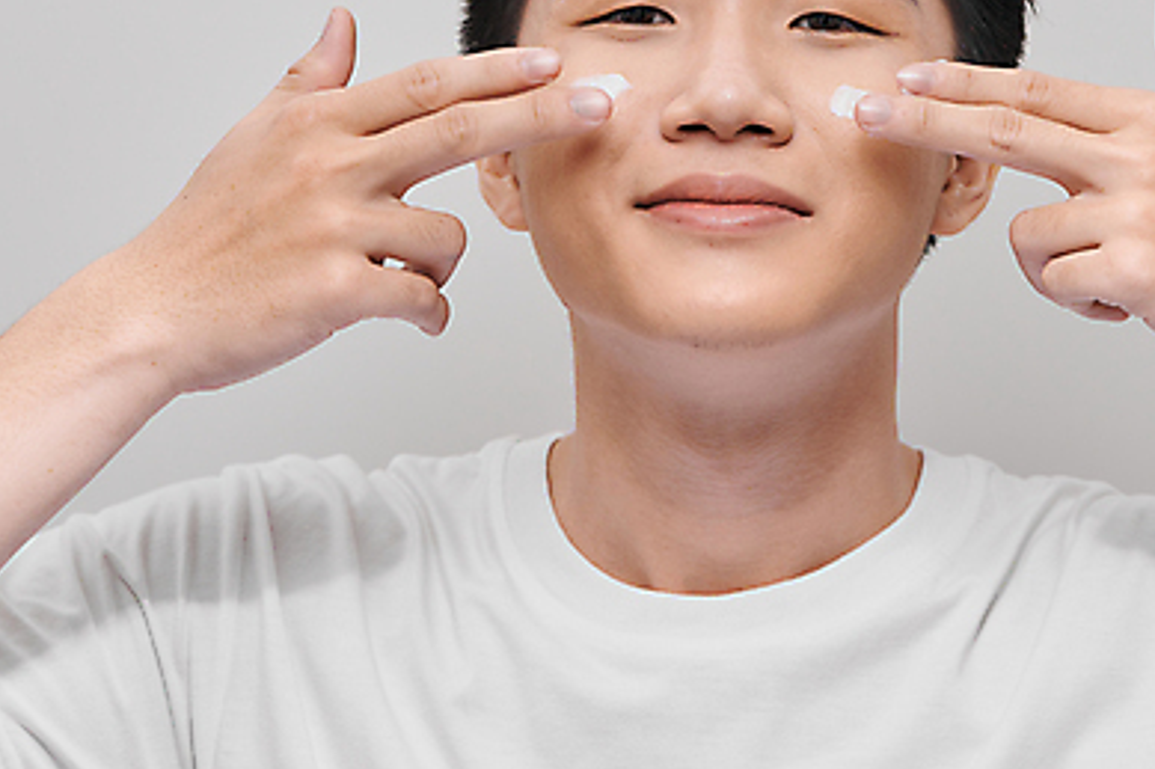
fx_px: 5195
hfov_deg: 12.7
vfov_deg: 8.5
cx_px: 644
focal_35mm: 162
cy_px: 226
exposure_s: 1/125
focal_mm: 105
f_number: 6.3
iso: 200
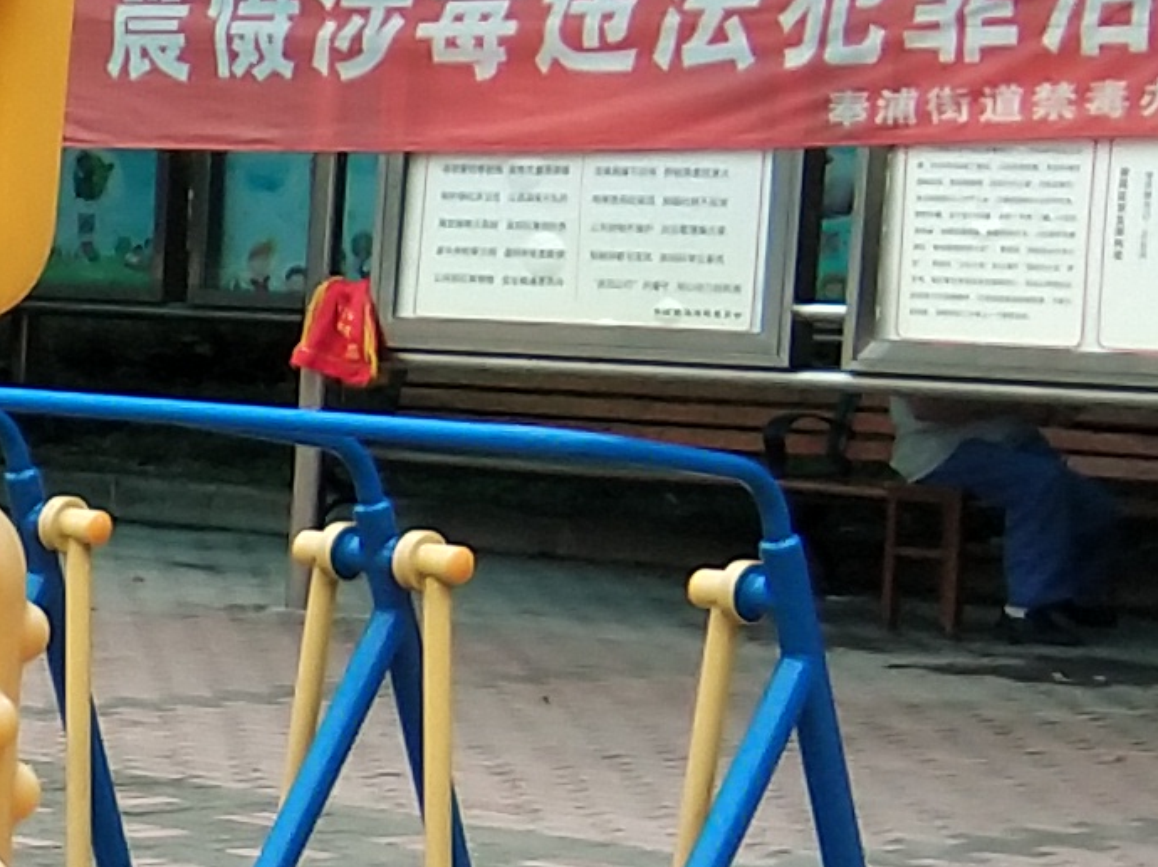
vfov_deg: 7.9
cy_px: 946
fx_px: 6253
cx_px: -1670
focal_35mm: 187
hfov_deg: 9.4
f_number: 2.2
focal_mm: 3.69
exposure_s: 1/264
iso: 50
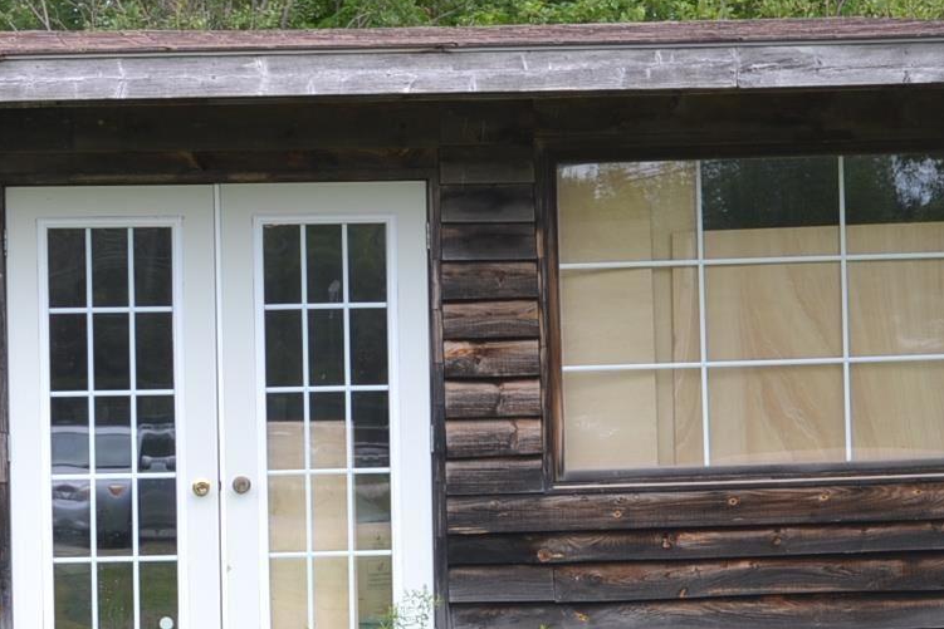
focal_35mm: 92
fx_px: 2413
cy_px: 449
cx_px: 177
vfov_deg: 14.8
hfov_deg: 21.8
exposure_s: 1/125
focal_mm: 20
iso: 100
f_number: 5.6
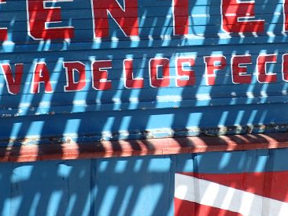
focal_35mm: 70
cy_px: 58
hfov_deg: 27.8
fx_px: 582
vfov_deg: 20.8
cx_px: 157
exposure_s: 1/500
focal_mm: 5.87
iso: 100
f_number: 3.2
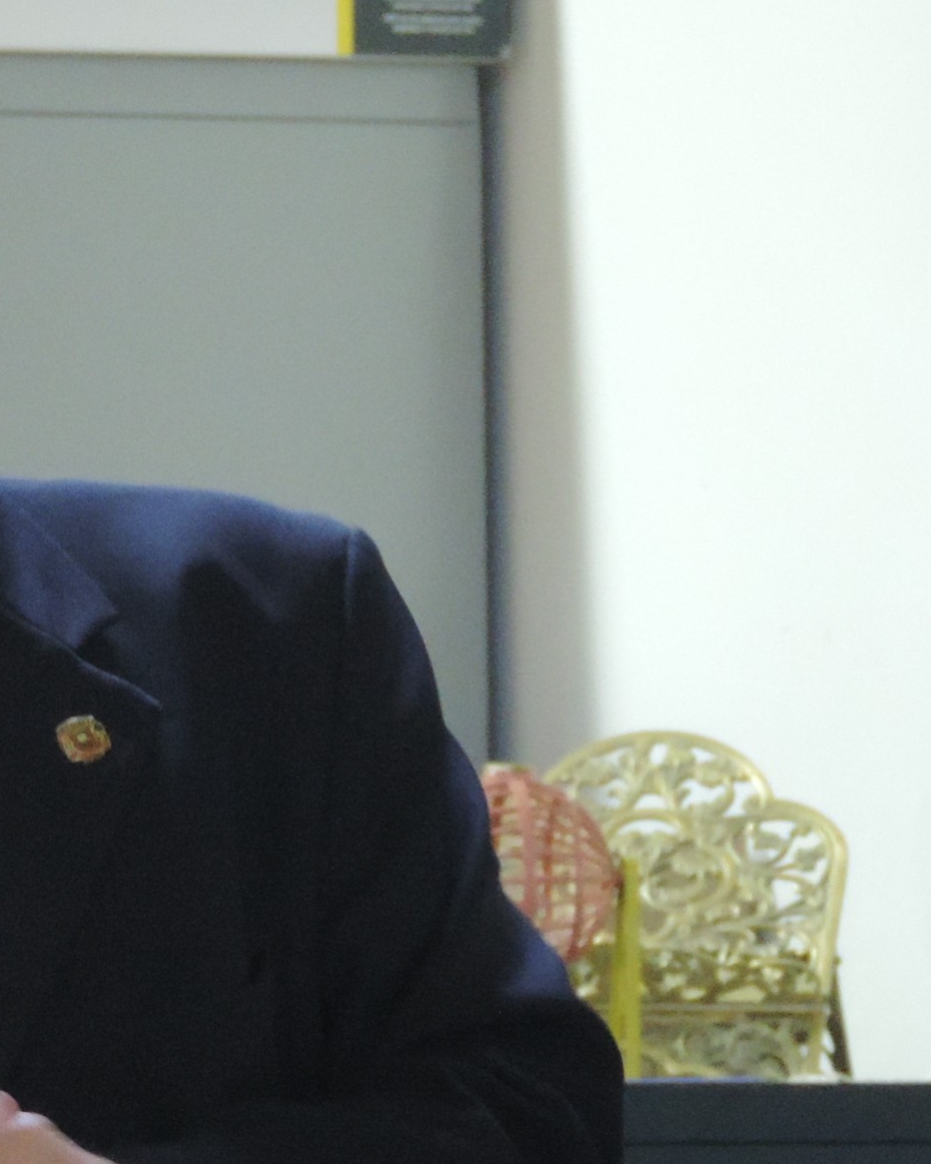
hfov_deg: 2.3
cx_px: -215
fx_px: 23599
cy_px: 610
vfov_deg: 2.8
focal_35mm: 685
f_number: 4.7
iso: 800
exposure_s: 1/8
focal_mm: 44.5
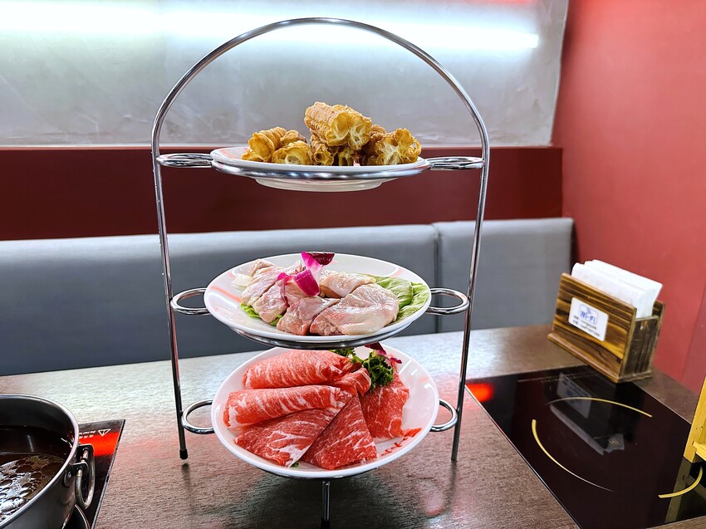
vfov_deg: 56.8
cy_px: 264
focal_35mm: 24
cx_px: 353
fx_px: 489
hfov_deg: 71.6
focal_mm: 6.86
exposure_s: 1/60
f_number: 1.78
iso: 640
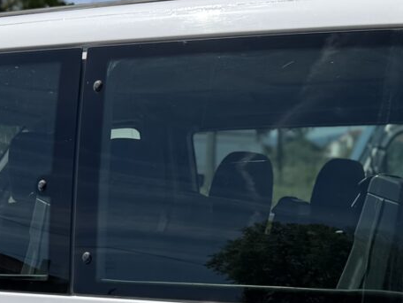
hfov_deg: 19.4
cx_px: 234
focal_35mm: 101
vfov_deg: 14.1
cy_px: 383
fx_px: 1176
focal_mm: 6.76
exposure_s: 1/6173
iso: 100
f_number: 1.78
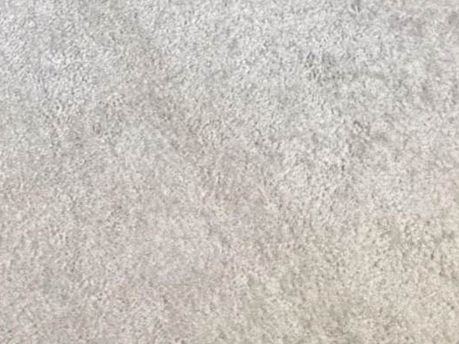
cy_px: -635
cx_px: -136
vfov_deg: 11.7
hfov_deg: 21.6
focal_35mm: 82
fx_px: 1087
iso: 250
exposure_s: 1/60
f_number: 2.2
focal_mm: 2.22
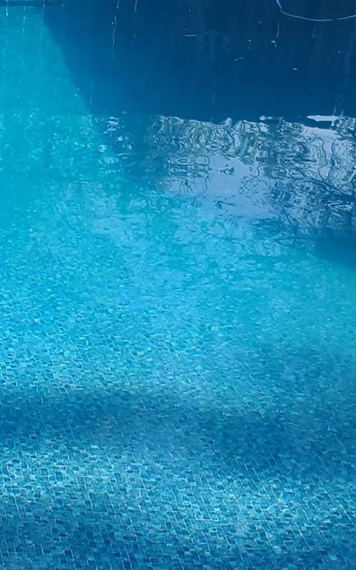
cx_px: -292
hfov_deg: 12.4
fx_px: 1492
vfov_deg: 21.5
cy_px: 172
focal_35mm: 96
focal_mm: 7
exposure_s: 1/412
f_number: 1.8
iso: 16
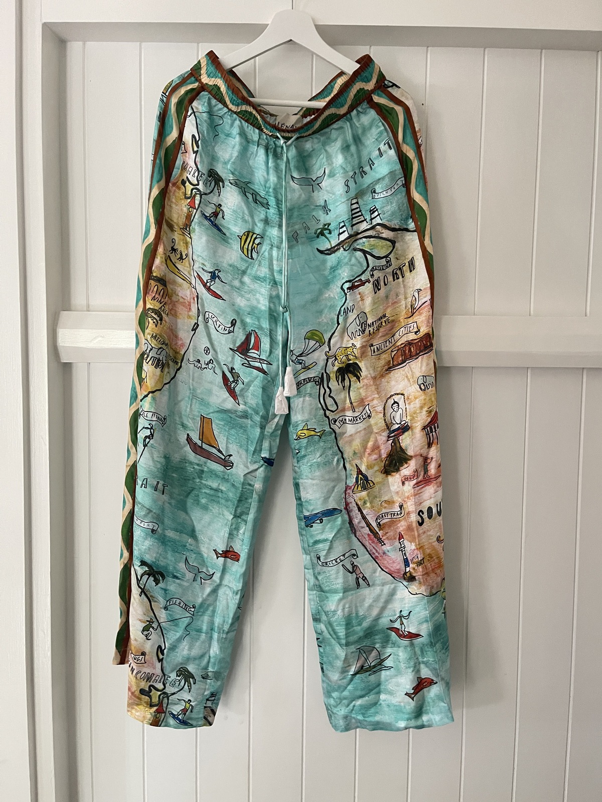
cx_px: 301
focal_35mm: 25
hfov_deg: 54.9
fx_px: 580
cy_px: 401
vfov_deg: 69.4
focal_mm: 5.1
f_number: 1.6
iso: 500
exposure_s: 1/52
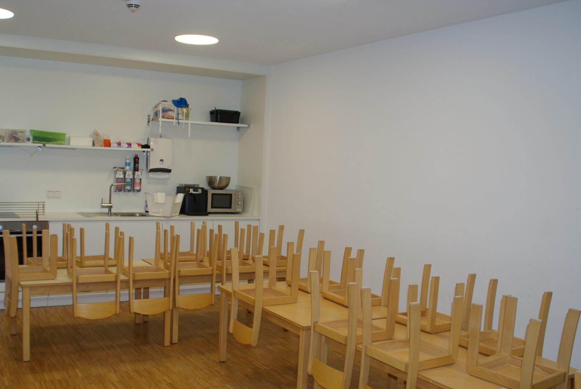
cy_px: 210
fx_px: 566
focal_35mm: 35
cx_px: 246
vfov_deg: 37.9
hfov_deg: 54.1
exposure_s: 1/30
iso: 100
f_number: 3.5
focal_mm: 18
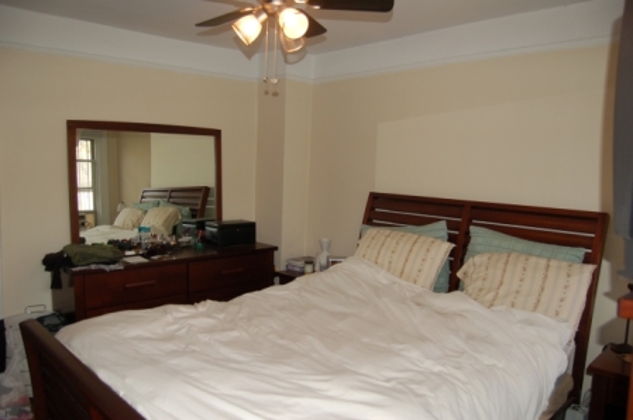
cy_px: 210
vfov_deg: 47.8
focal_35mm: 27
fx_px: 474
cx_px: 316
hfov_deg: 67.5
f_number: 3.5
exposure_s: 1/60
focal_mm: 18
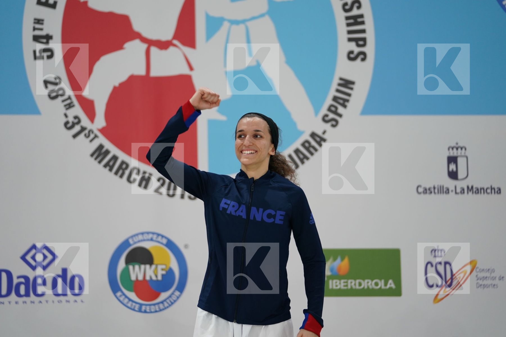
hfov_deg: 14.1
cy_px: 168
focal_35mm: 146
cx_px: 253
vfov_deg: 9.4
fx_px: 2052
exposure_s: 1/250
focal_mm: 146
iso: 800
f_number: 2.8
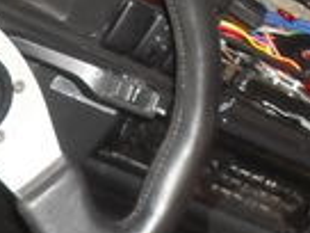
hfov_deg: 11.9
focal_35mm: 165
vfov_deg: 8.6
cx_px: 23
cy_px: 432
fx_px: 1478
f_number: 3.2
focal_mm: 6.3
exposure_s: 1/45
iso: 400
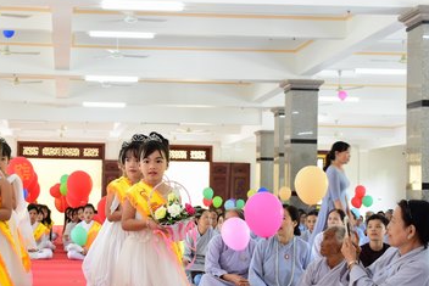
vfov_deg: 16.5
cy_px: 168
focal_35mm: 83
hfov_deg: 24.3
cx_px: 124
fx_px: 989
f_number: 4
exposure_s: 1/60
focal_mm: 30
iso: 1000
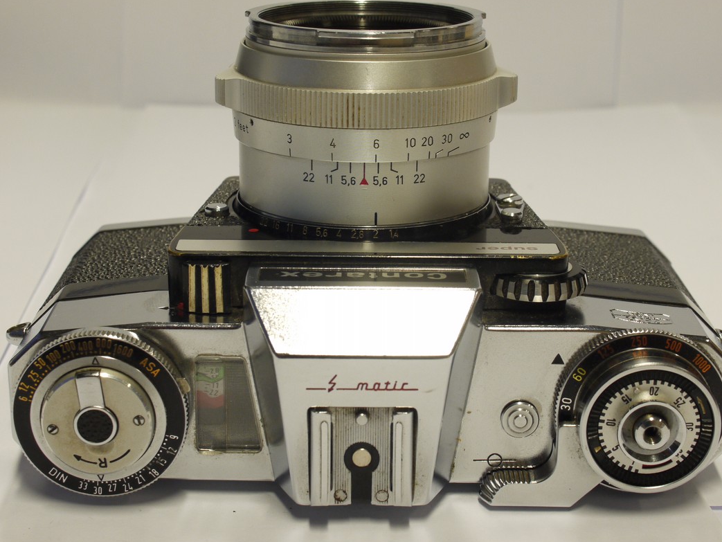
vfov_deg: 21.3
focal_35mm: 69
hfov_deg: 28.2
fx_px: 1440
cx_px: 371
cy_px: 253
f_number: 8
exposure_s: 1/20
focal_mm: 30
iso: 400
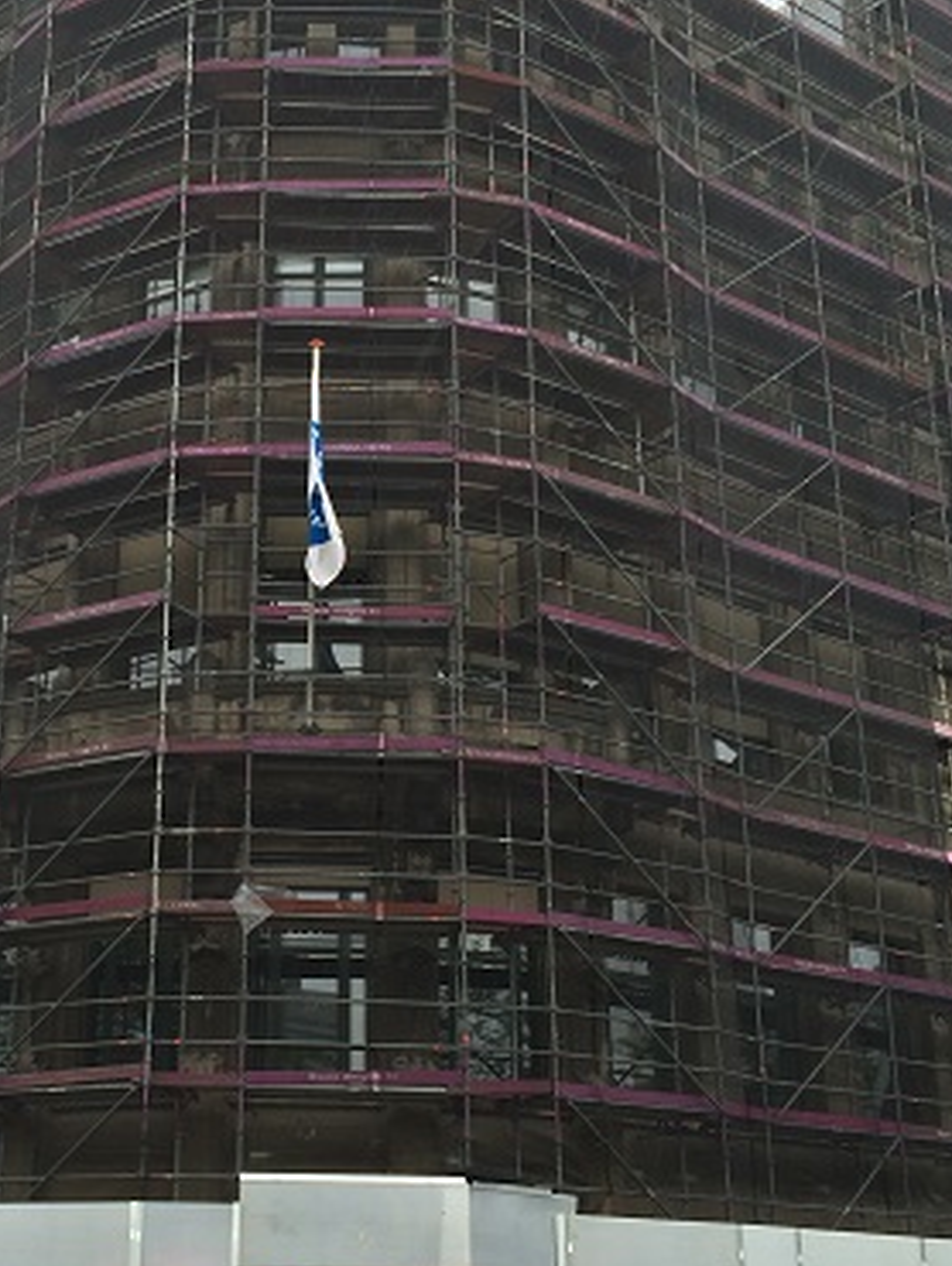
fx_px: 1721
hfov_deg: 30.5
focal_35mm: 47
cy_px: 688
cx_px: 253
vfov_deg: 40.4
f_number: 2.2
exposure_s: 1/116
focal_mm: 4.15
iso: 32
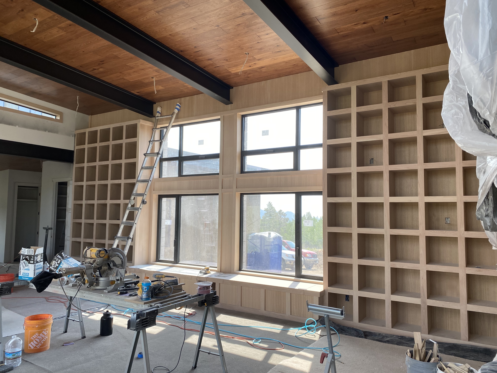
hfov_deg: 67.3
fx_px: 373
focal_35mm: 26
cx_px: 248
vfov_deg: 53.1
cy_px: 186
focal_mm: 4.25
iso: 32
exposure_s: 1/297
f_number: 1.8
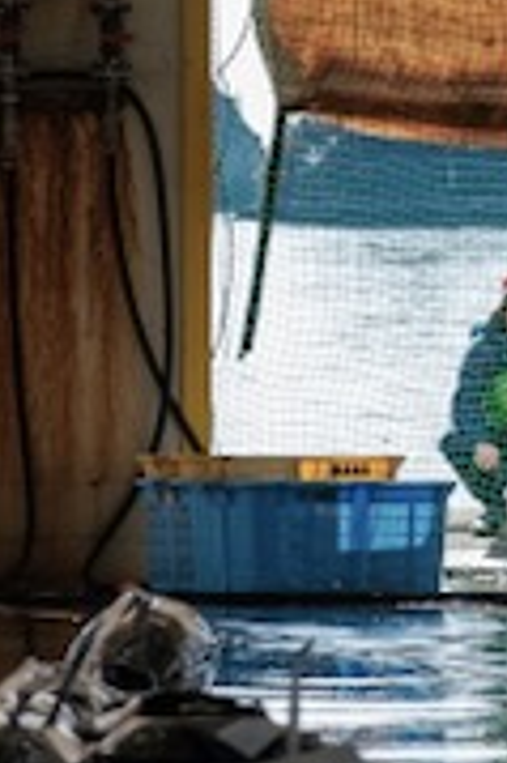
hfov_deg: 4.6
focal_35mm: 297
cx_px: 701
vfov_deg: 6.9
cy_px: 115
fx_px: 6286
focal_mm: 55
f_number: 5
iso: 160
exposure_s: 1/280
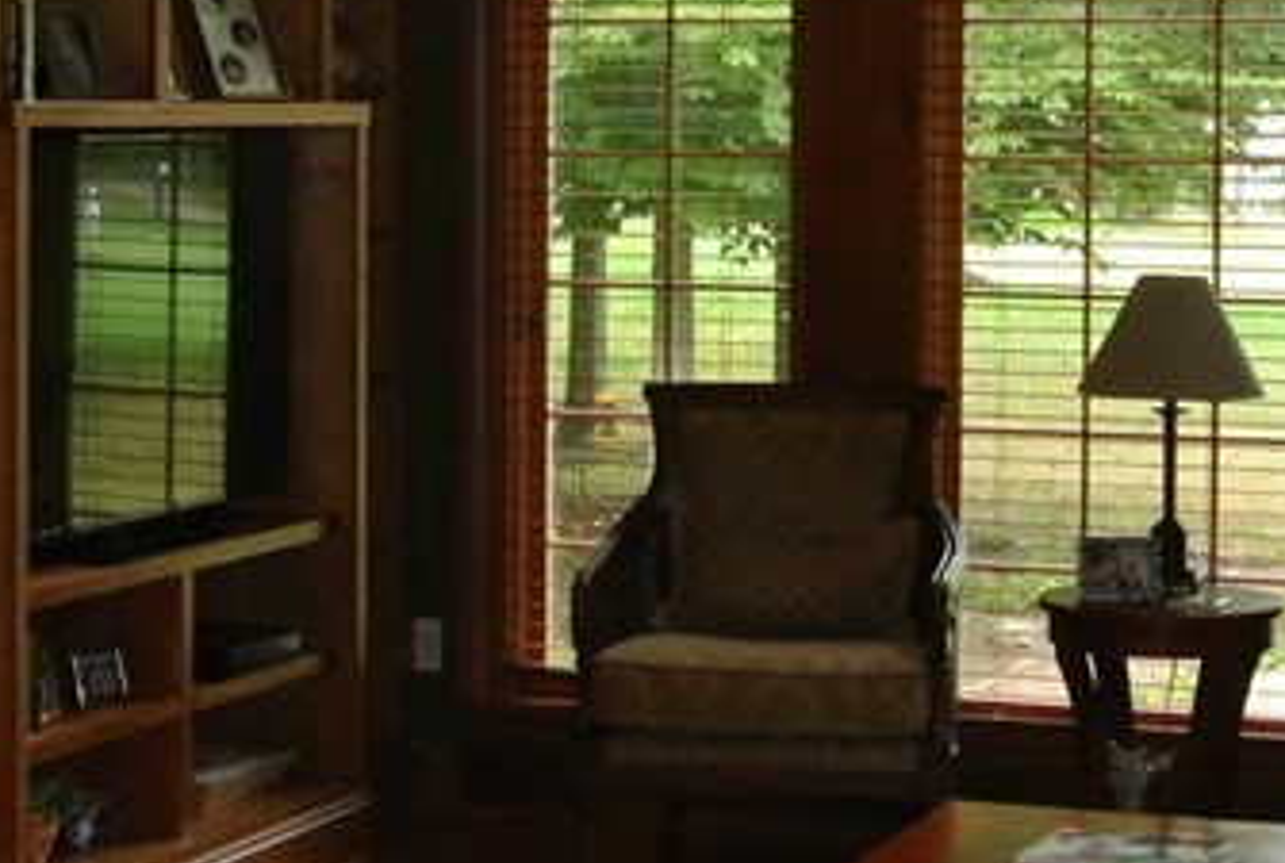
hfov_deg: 21.0
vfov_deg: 14.1
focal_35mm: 97
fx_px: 3470
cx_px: 706
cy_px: 169
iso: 800
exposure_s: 1/60
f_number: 3.5
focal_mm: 11.4
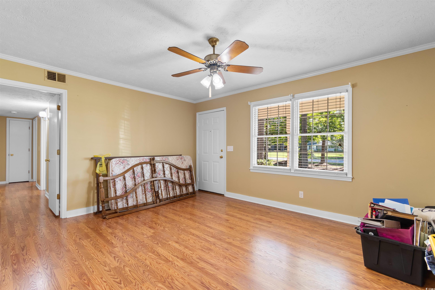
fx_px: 181
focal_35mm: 15
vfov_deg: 77.3
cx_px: 218
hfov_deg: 100.4
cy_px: 145
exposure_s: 1.3
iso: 100
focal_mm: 10
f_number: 4.5
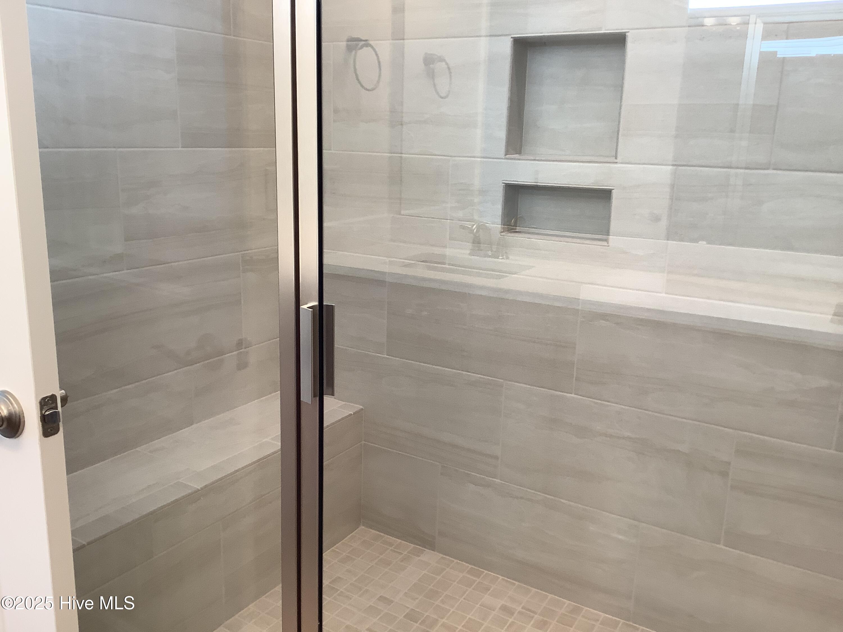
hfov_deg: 58.4
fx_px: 755
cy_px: 316
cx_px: 422
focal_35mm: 31
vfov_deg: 45.4
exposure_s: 1/60
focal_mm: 3.3
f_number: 2.4
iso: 80
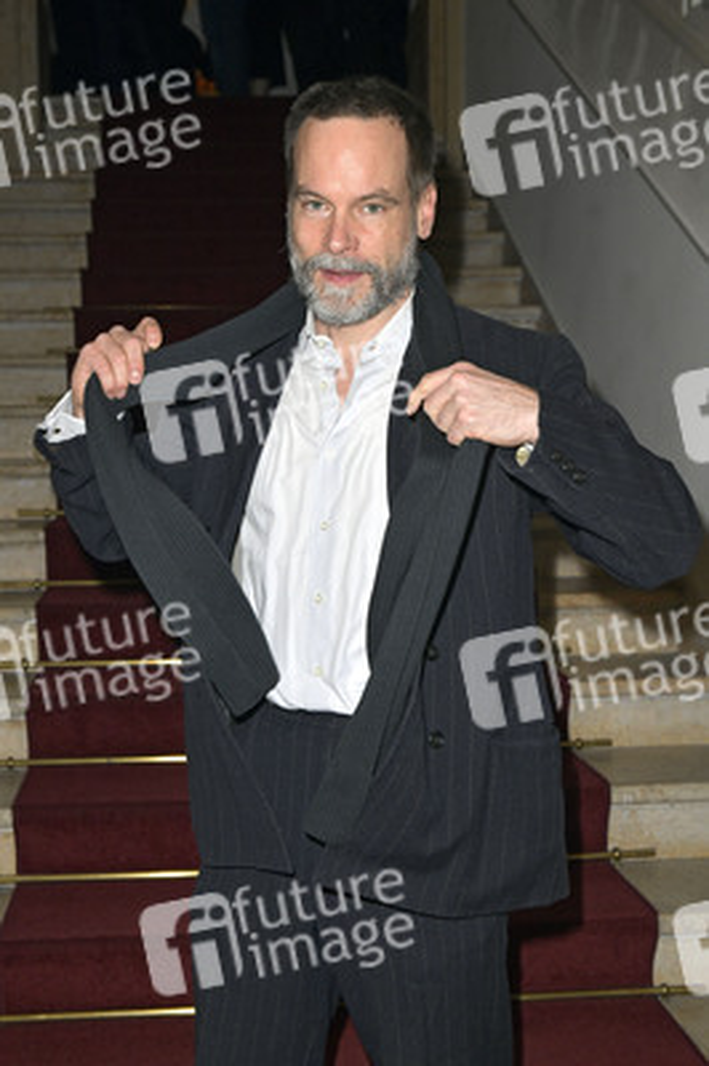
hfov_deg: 28.0
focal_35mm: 48
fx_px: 1420
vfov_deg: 41.1
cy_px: 533
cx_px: 354
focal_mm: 48
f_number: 7.1
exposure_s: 1/250
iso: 1600
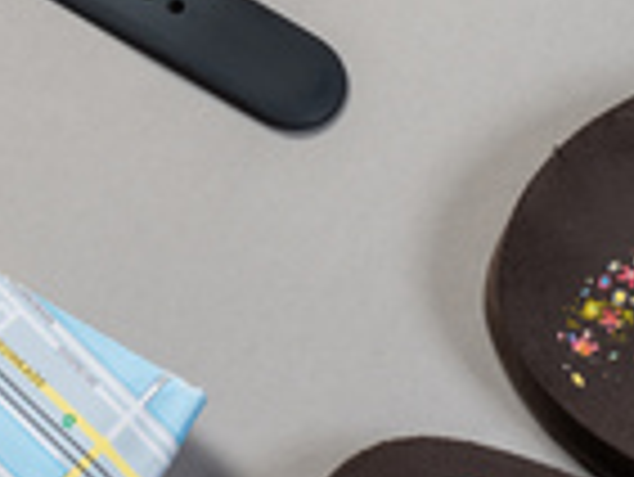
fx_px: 3996
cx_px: -45
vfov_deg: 6.6
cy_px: -425
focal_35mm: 218
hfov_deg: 9.0
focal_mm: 50
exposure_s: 1/100
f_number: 10
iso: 64
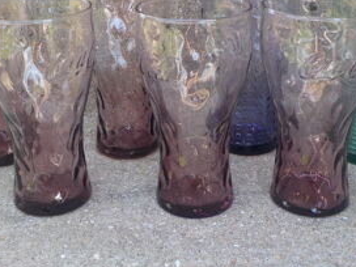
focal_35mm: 53
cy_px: 86
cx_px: 174
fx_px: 545
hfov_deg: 36.2
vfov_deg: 27.3
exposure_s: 1/80
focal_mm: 4.1
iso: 125
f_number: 3.3
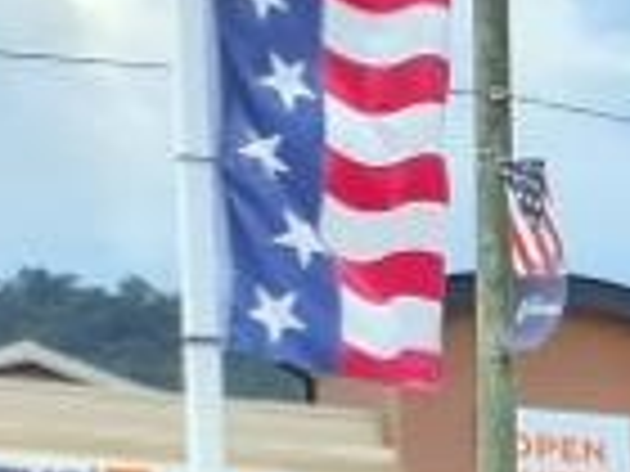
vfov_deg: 6.9
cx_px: 2182
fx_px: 3585
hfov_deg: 7.9
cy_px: 1313
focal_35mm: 197
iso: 40
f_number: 1.9
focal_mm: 3.58
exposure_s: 1/1429
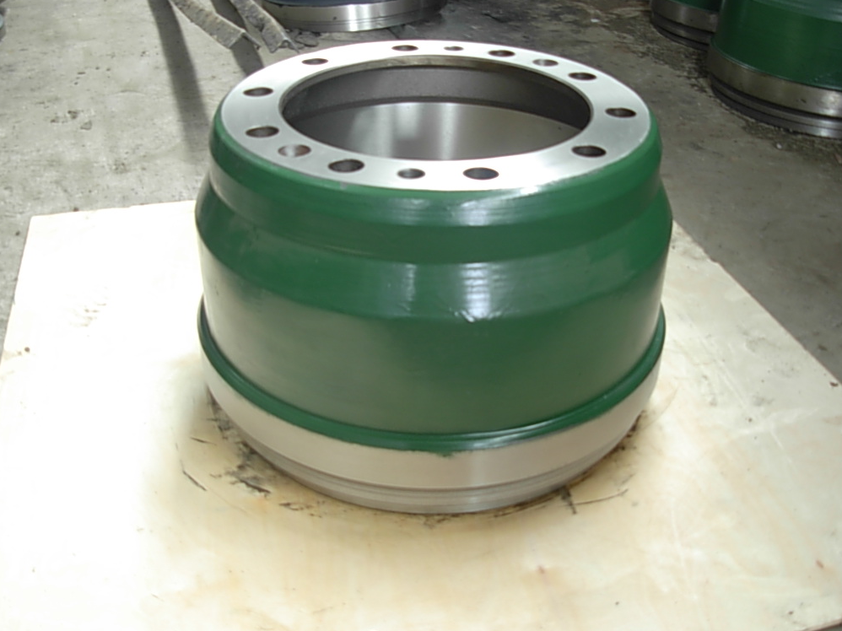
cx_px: 428
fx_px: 948
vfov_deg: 36.8
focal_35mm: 39
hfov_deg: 47.9
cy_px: 315
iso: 79
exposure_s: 1/2.4
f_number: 2.9
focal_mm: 6.3
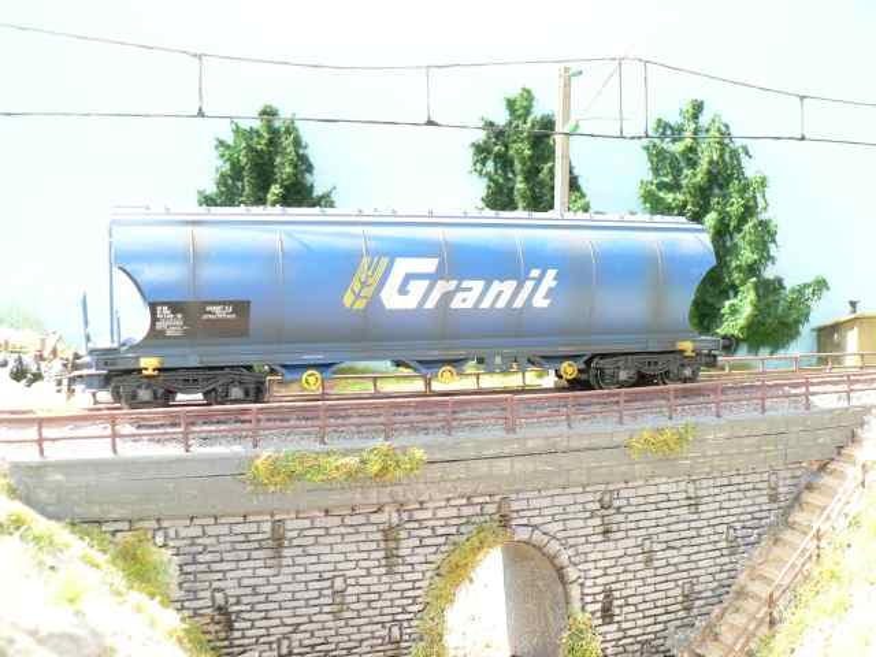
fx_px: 911
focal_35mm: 36
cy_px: 328
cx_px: 438
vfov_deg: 39.7
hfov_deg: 51.4
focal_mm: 6
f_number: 3.6
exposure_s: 1/100
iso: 80
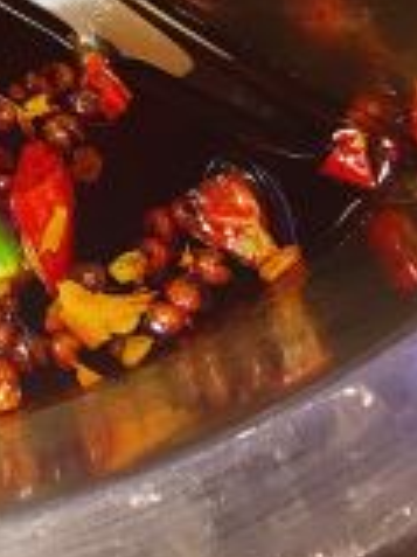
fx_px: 2059
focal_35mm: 128
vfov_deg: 14.2
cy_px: -322
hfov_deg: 10.7
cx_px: -394
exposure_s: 1/17
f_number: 2.2
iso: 32
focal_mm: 4.15
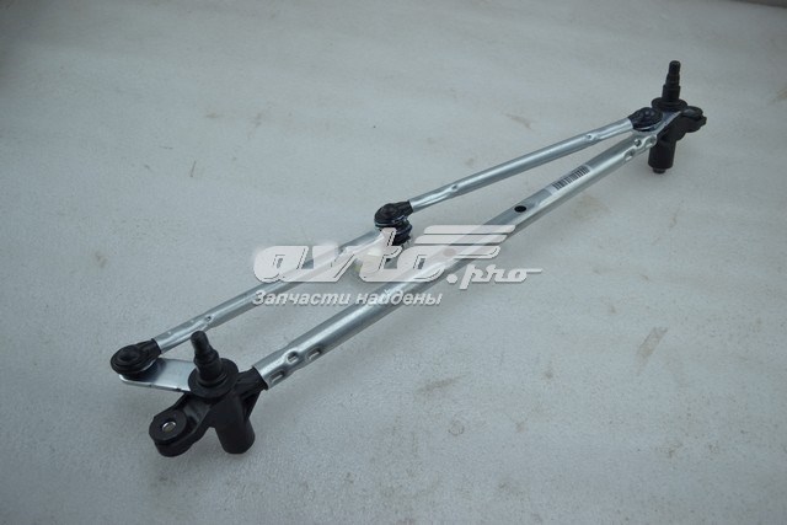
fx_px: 722
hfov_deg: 57.2
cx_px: 394
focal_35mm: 33
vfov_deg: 40.0
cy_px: 262
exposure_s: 1/80
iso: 100
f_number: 3.8
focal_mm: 22
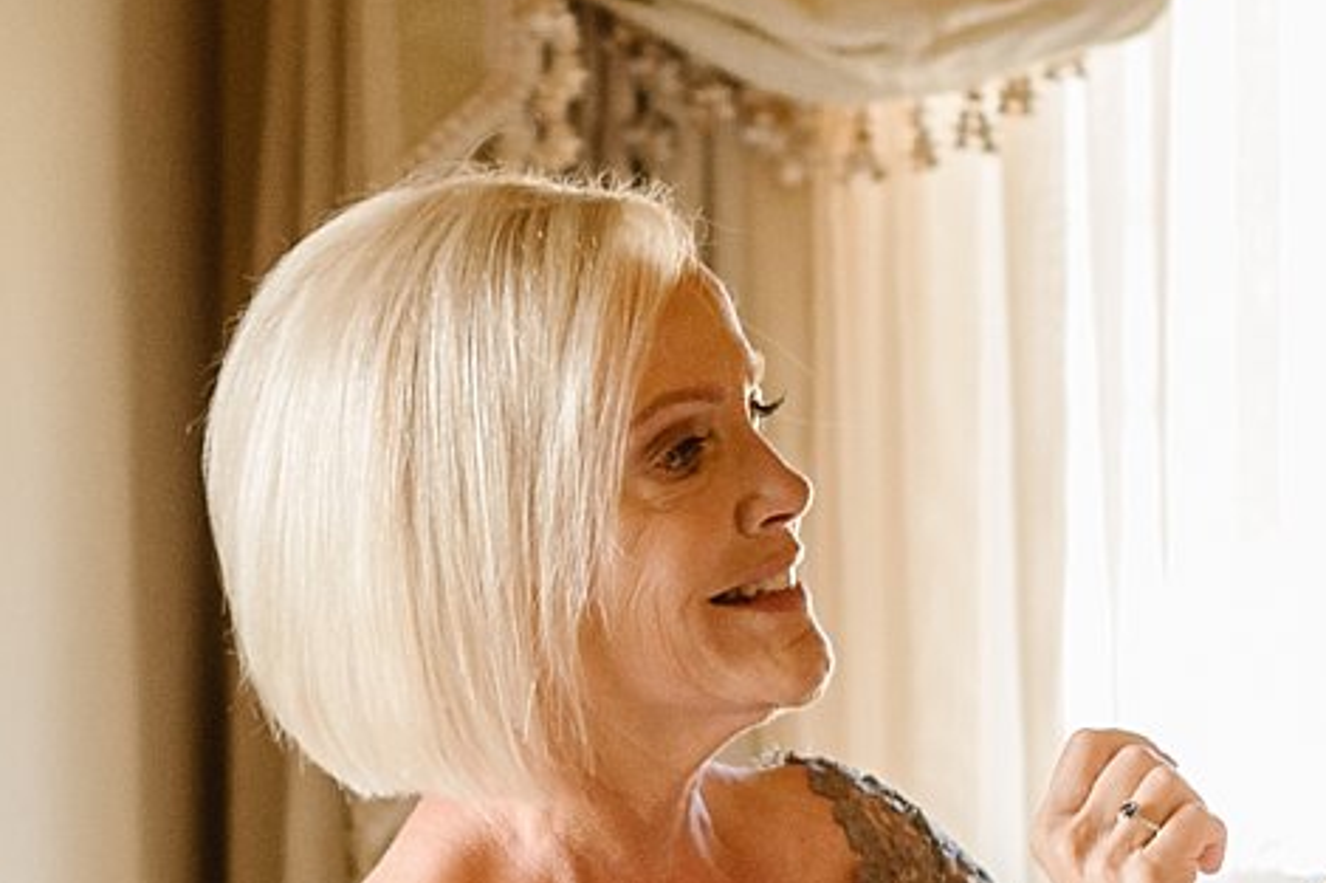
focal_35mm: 218
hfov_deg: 9.4
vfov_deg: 6.3
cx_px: 305
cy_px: 704
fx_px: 8026
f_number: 2.5
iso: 1000
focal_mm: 50
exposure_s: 1/250
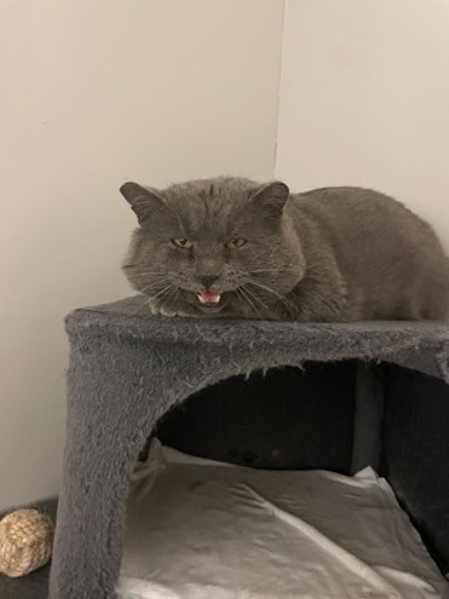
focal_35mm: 26
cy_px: 300
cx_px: 224
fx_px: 450
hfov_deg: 53.1
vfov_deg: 67.3
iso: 800
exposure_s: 1/30
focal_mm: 4.2
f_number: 1.6
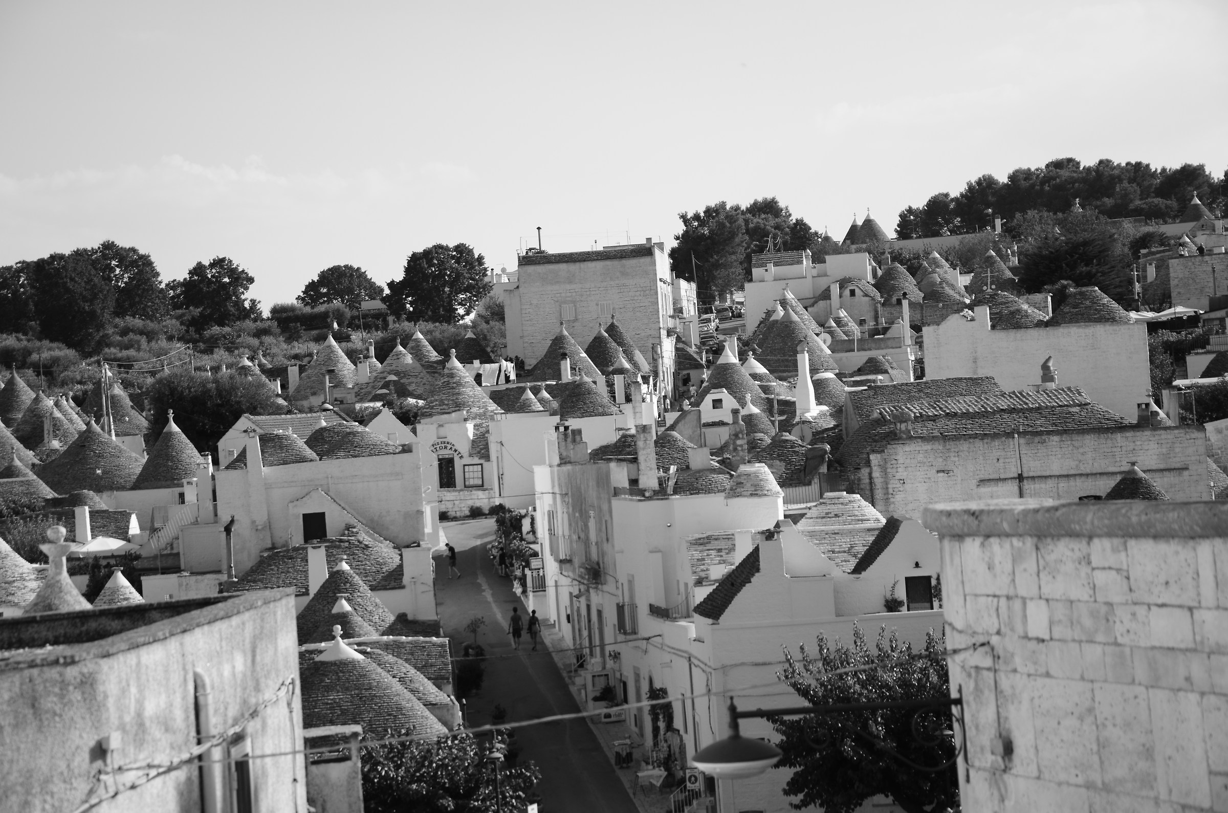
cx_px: 614
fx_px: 2961
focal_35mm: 87
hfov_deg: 23.4
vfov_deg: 15.6
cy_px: 406
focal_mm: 58
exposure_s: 1/1000
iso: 200
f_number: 5
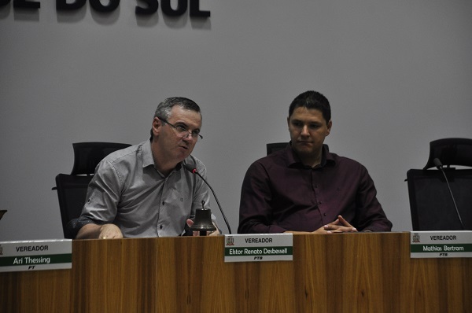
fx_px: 2356
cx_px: 236
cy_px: 156
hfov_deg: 11.4
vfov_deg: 7.6
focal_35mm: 180
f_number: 5.6
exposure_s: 1/160
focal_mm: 120
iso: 800
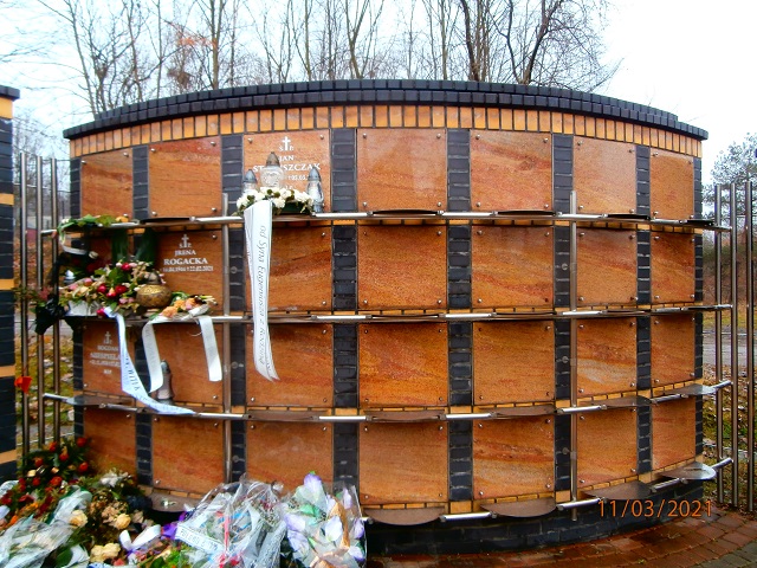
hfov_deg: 71.6
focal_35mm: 24
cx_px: 378
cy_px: 284
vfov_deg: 56.8
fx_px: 525
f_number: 3
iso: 100
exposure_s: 1/125
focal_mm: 4.2
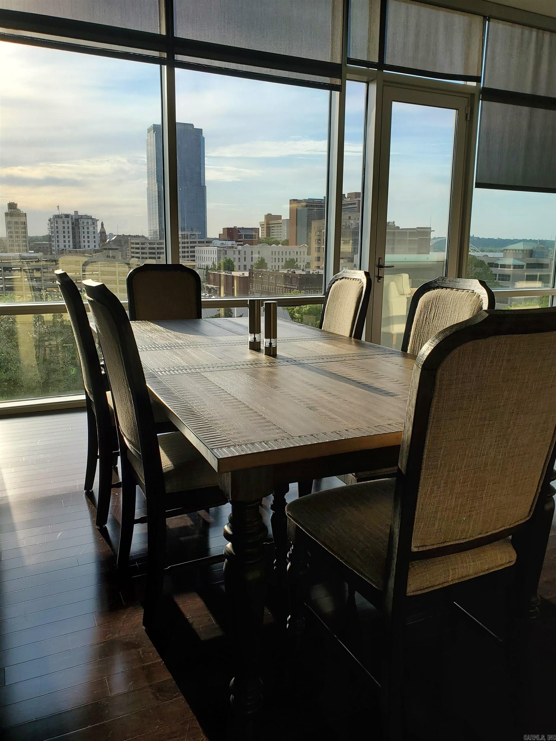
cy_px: 370
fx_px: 557
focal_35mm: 26
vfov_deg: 67.3
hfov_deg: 53.1
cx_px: 278
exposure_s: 1/861
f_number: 2.4
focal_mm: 4.3
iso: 50
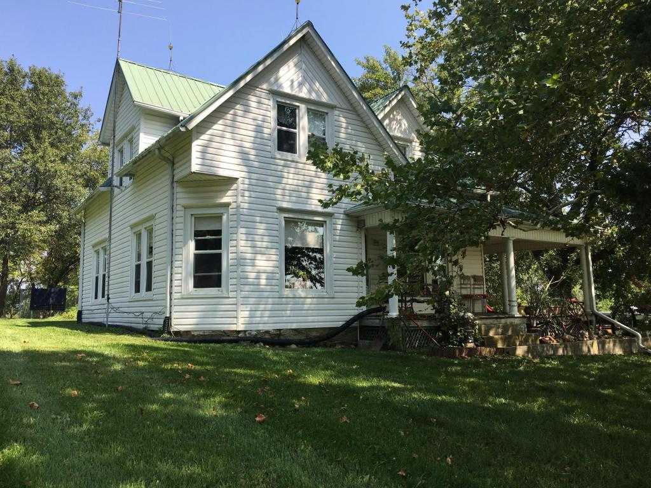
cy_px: 244
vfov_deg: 48.2
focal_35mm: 29
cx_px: 326
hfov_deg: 61.7
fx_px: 545
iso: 25
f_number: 2.2
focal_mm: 4.15
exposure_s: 1/761
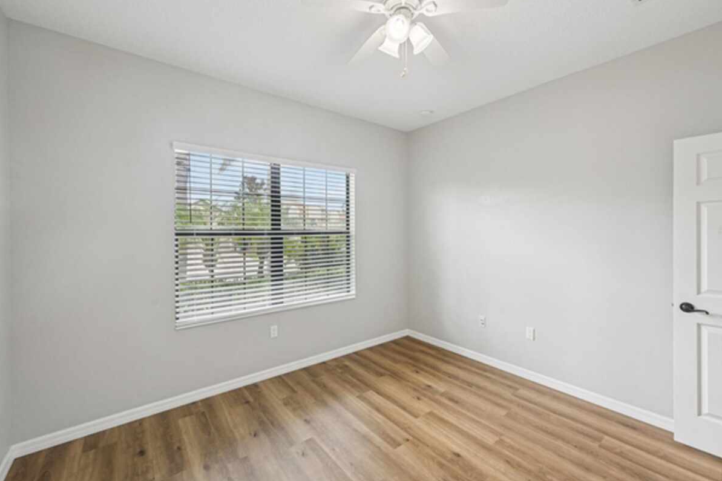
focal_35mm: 15
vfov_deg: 77.3
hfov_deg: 100.4
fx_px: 301
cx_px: 374
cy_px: 231
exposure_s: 1/80
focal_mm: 14
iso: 400
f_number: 8
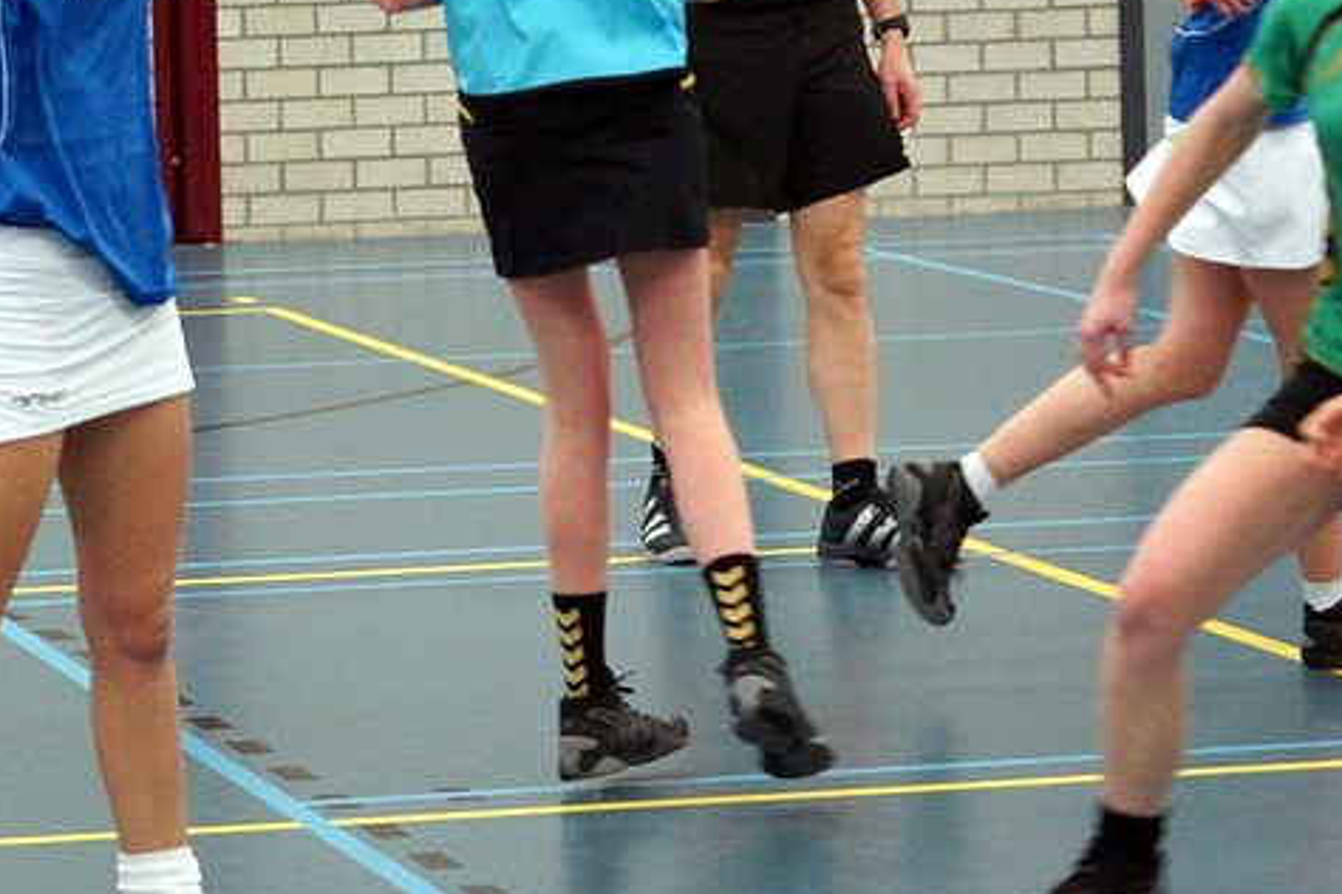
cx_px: 538
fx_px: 6039
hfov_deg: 12.7
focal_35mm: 162
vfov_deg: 8.4
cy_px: 108
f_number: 3.2
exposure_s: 1/250
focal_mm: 50
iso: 1250
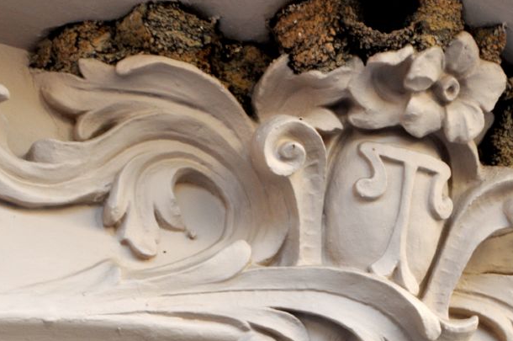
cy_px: 212
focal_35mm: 151
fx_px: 2149
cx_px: 359
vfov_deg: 9.1
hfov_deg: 13.6
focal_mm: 60
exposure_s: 1/160
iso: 500
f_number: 6.3
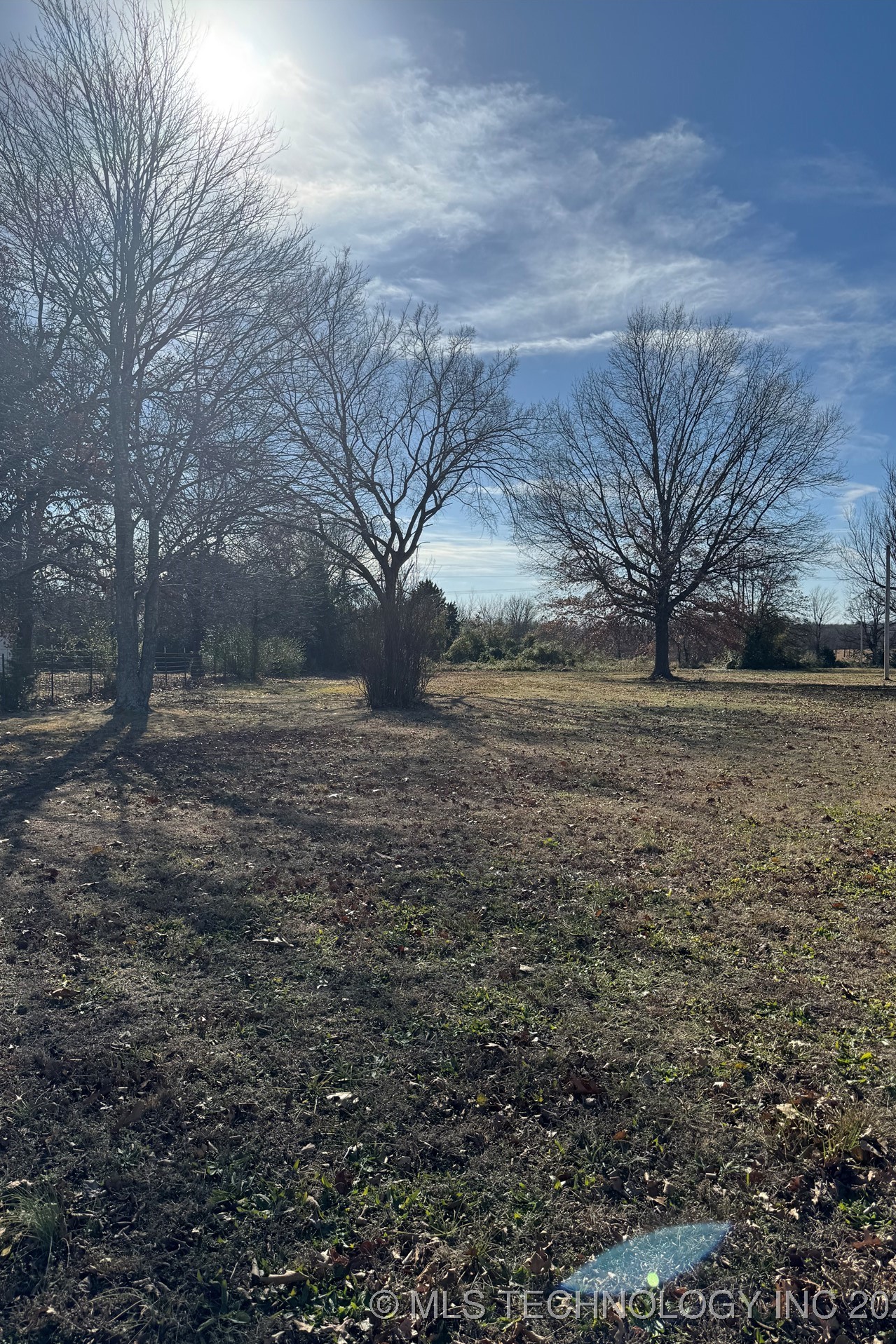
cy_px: 672
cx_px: 437
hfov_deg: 51.3
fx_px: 933
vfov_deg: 71.5
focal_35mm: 25
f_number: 1.78
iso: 80
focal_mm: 6.76
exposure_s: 1/7092
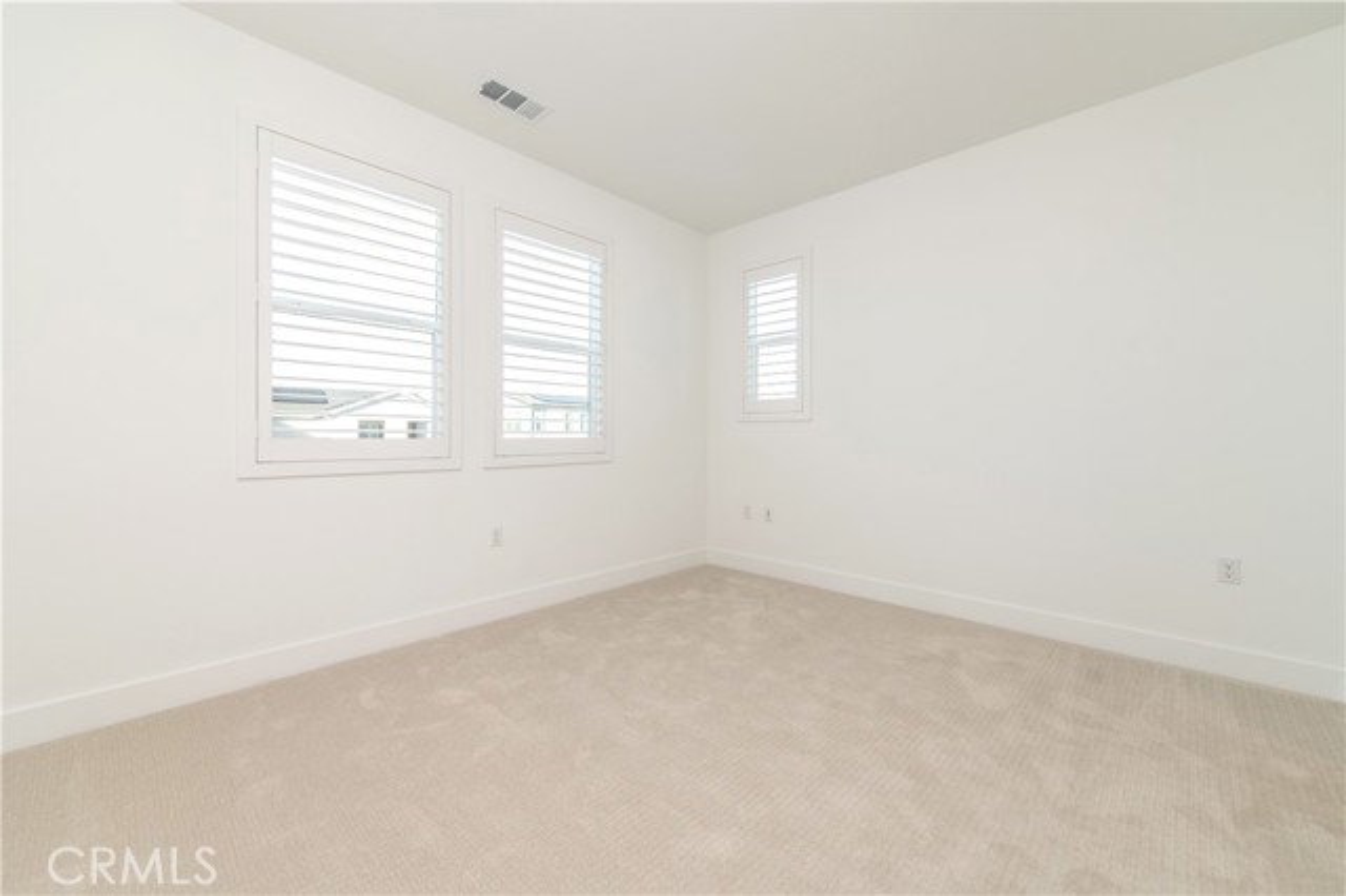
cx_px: 673
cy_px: 448
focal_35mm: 14
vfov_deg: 81.1
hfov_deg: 104.3
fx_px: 523
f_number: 5
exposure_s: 1/100
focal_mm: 14
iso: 200
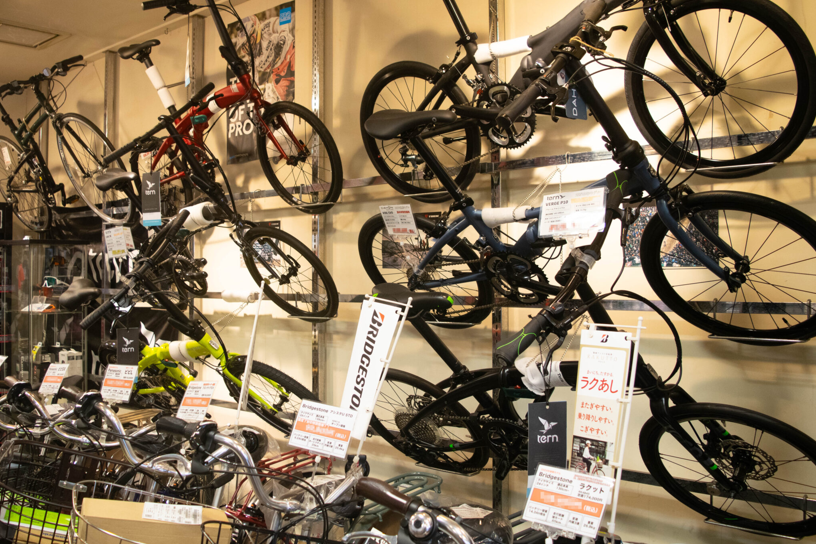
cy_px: 252
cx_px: 356
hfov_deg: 55.6
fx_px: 771
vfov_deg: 38.9
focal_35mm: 34
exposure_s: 1/60
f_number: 4
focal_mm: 18
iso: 450
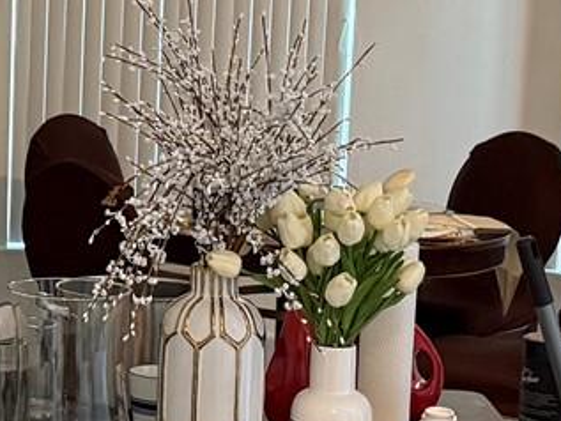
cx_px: -35
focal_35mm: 121
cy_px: 196
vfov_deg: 12.3
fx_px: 1962
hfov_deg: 15.9
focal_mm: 6.76
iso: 320
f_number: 1.78
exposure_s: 1/60
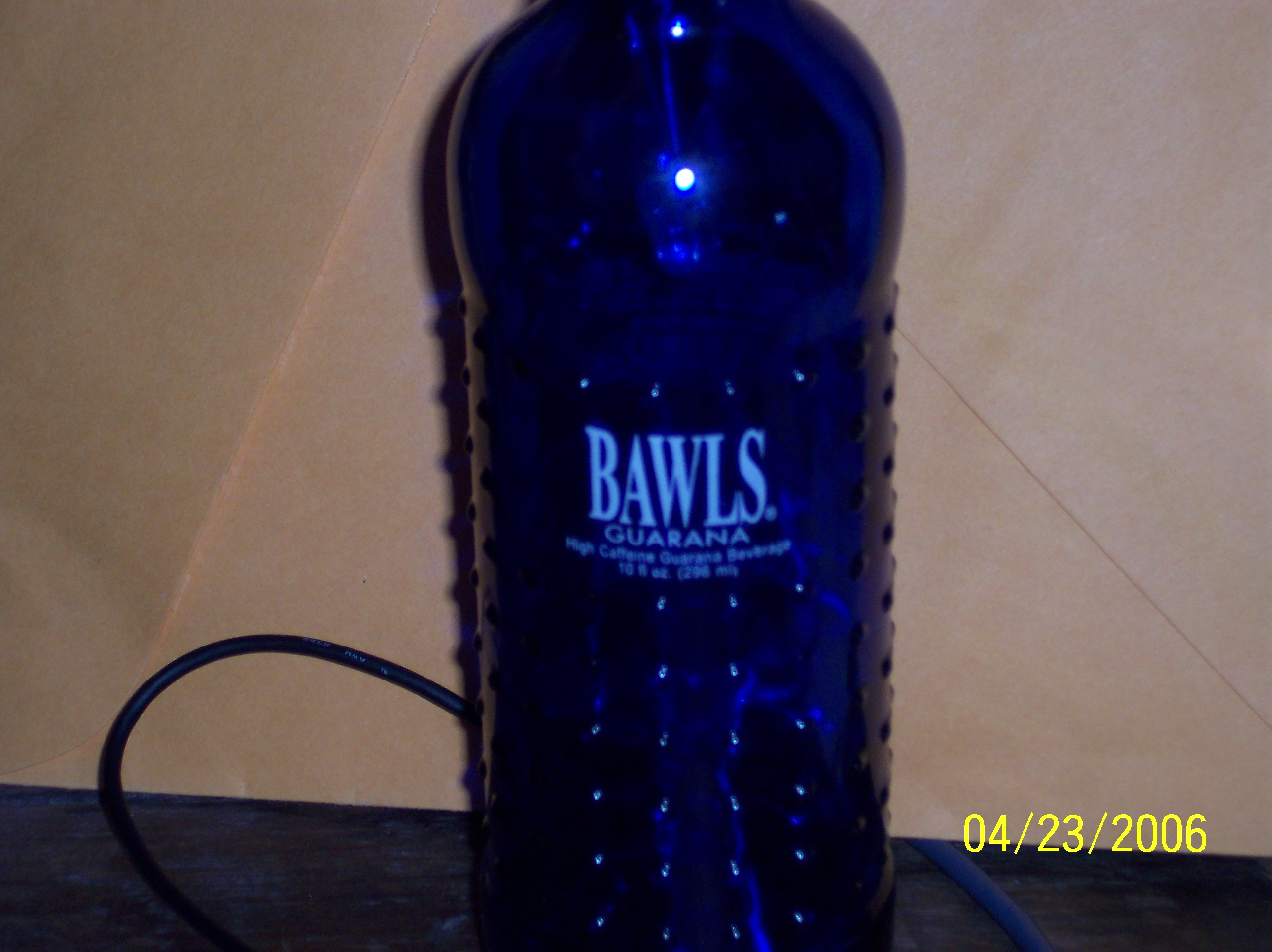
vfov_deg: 13.0
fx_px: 4187
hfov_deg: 17.3
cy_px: 476
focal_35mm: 114
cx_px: 636
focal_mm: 24
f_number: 4.8
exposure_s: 1/90
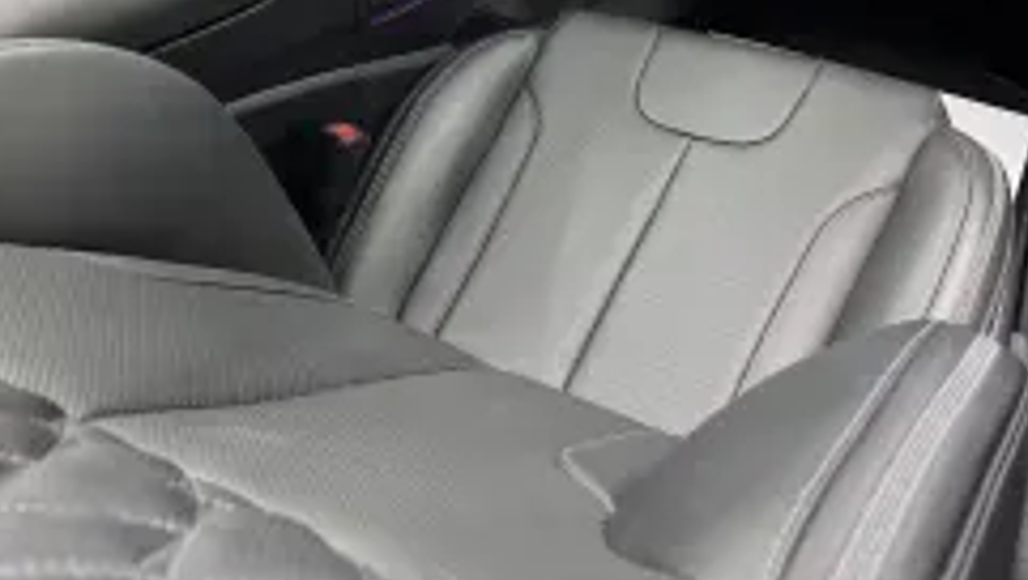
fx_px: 1064
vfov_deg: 29.0
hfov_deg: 51.6
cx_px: 491
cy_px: 30
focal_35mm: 39
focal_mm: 6.76
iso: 640
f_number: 1.78
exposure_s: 1/33
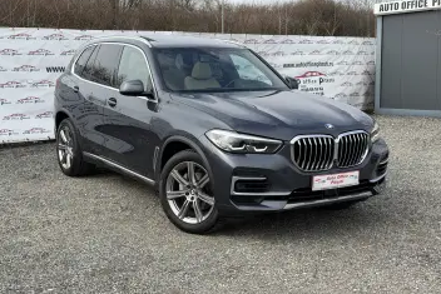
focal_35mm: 51
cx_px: 224
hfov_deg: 38.9
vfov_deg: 26.5
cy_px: 138
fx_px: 625
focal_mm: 6.76
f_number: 1.78
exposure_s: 1/2577
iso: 64
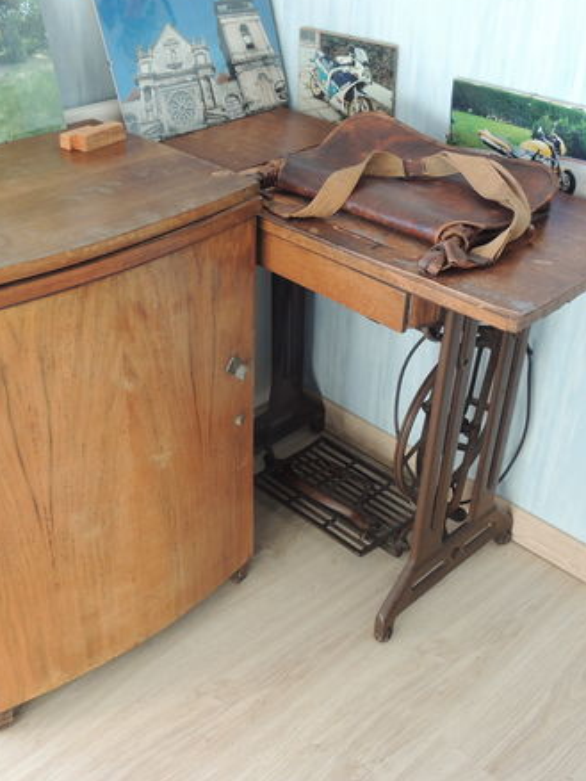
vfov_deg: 45.8
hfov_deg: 35.0
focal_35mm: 41
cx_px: 239
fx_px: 926
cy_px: 388
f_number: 3.1
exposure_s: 1/30
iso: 160
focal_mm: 5.3
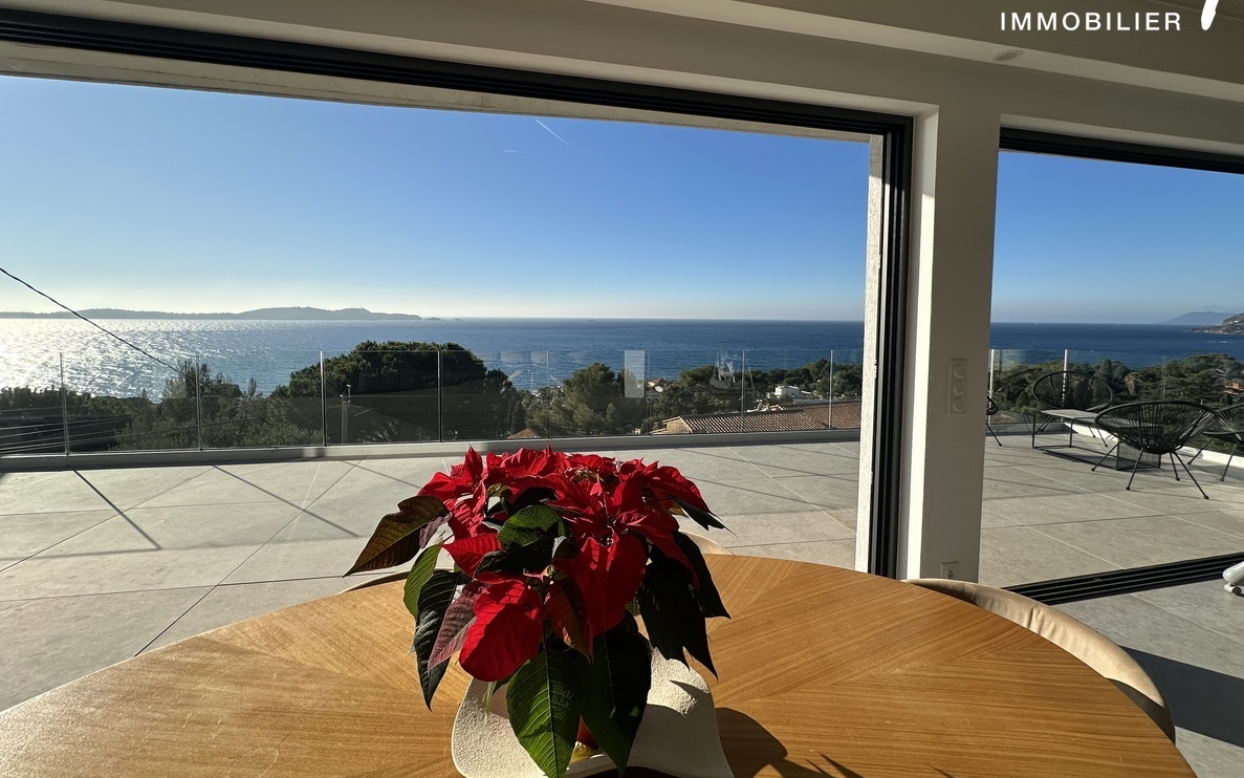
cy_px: 342
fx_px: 509
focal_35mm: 15
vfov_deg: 74.5
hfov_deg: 101.5
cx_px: 616
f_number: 2.2
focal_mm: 2.22
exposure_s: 1/3205
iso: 50
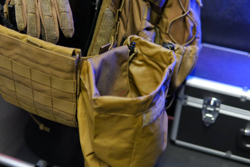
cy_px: 83
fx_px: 319
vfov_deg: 29.2
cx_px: 126
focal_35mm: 46
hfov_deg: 42.7
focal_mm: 30
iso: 2000
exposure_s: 1/160
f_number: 2
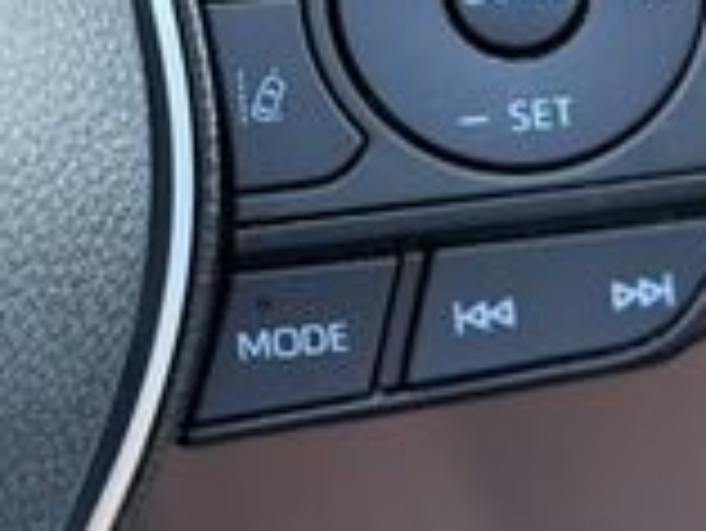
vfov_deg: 7.5
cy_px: -166
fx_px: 4001
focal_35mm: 196
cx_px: -99
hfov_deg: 10.0
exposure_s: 1/74
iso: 160
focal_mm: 6.76
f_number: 1.78
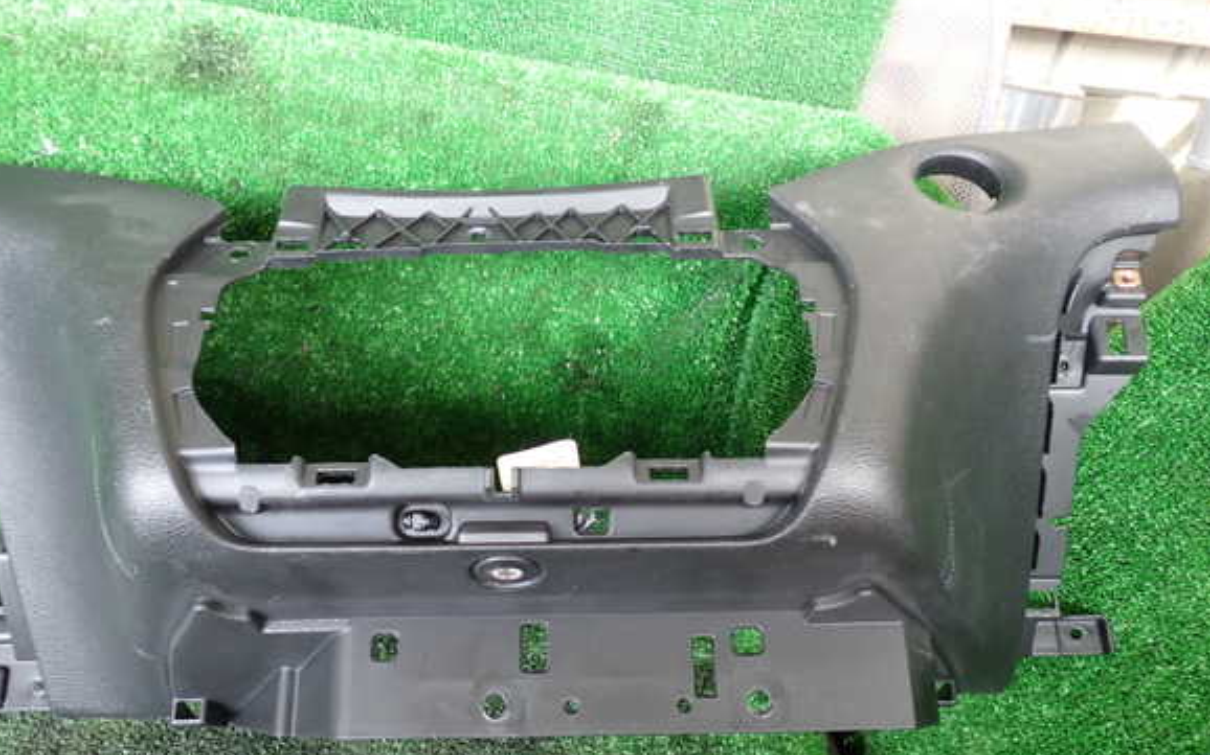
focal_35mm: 33
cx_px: 595
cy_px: 387
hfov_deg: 58.2
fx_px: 1088
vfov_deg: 38.3
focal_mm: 5.4
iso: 200
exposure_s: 1/40
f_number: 2.3
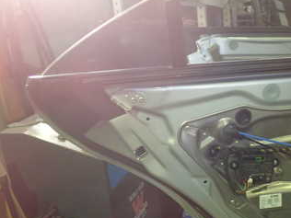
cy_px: 151
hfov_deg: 32.5
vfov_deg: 25.5
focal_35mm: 57
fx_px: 479
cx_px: 246
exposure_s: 1/30
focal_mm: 5.4
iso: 250
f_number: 2.3
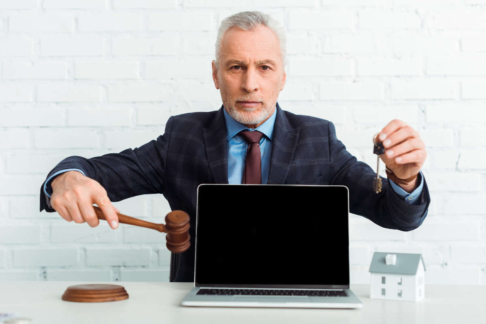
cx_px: 243
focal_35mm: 50
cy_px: 162
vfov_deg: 27.0
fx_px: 675
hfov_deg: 39.6
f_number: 3.5
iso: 250
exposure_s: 1/200
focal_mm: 50
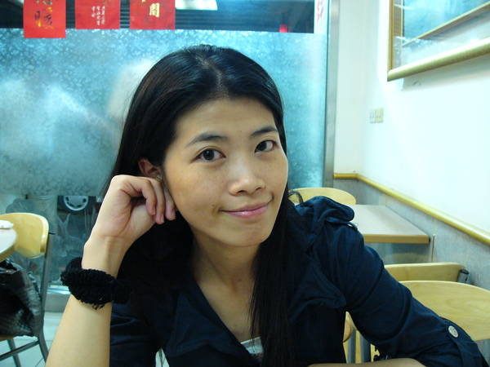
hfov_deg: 51.4
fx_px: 510
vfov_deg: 39.7
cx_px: 245
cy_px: 184
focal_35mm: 36
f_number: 2.8
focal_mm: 6
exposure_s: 1/5
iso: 200
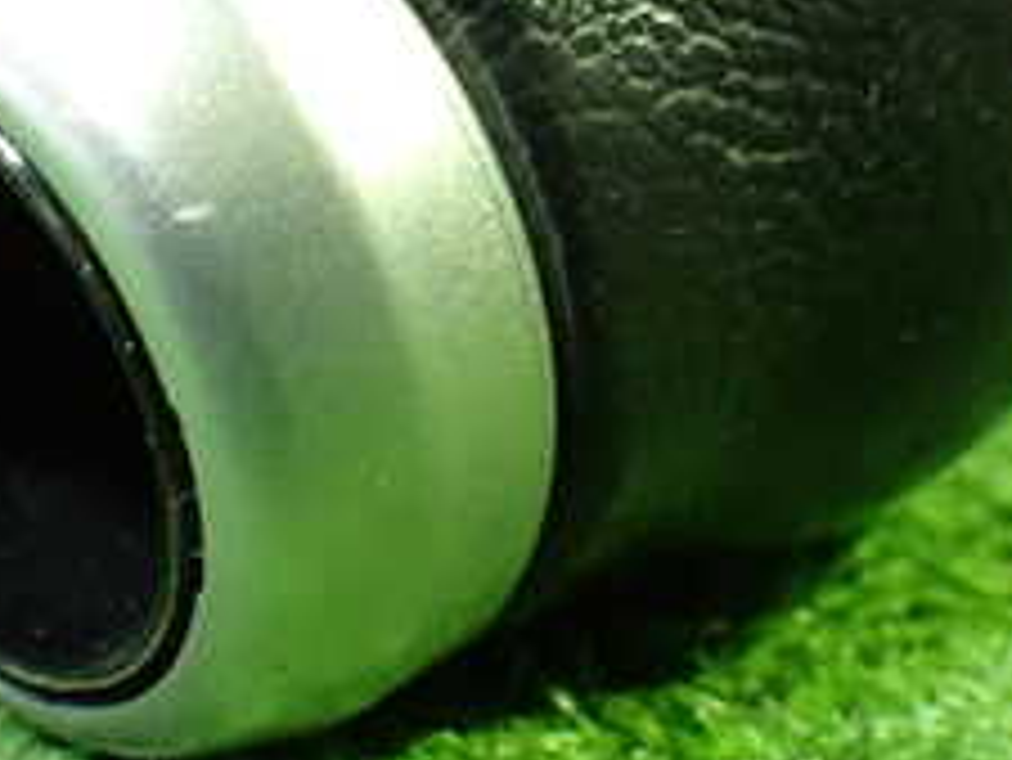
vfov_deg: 18.3
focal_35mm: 80
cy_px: 202
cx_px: 558
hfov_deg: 24.4
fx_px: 2340
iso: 800
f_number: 2.3
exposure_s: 1/30
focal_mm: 5.4
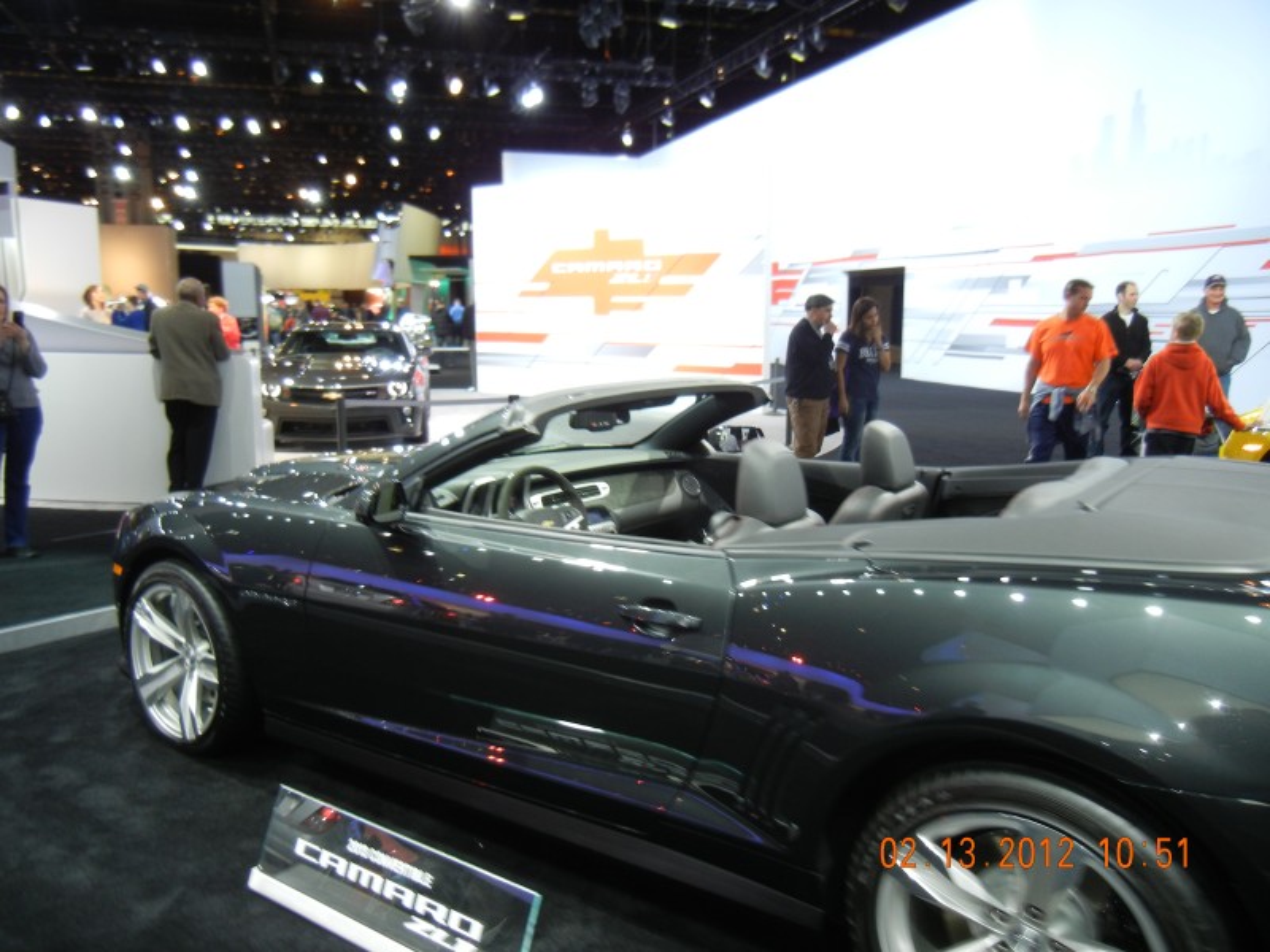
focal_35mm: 30
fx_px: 1101
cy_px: 476
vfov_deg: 46.8
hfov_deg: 60.0
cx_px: 635
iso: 200
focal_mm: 5.4
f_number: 3.5
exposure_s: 1/30
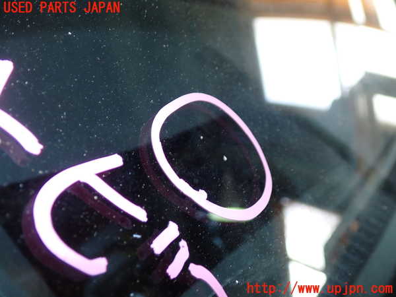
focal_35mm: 36
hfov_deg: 51.4
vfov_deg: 39.7
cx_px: 198
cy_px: 148
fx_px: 412
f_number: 2.5
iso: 200
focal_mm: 6.37
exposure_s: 1/40
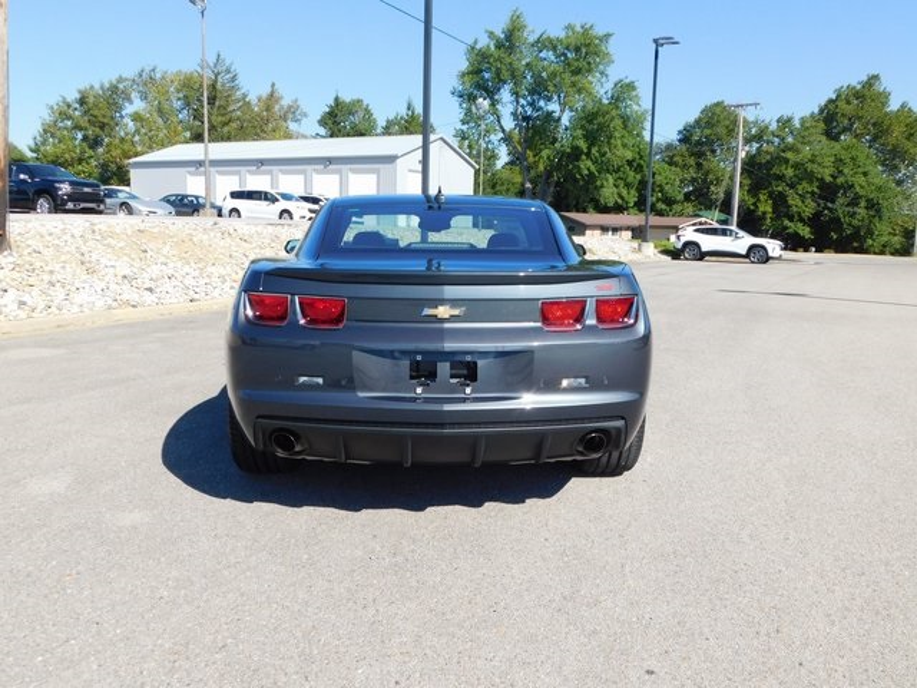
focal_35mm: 30
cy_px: 344
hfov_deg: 60.0
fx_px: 795
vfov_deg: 46.8
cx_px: 458
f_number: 3.2
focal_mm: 5.3
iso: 125
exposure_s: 1/1250
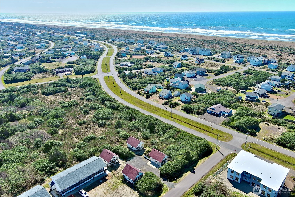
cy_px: 98
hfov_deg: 63.7
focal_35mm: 29
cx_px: 148
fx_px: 238
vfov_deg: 45.0
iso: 100
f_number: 2.8
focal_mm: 10.57
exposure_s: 1/1064
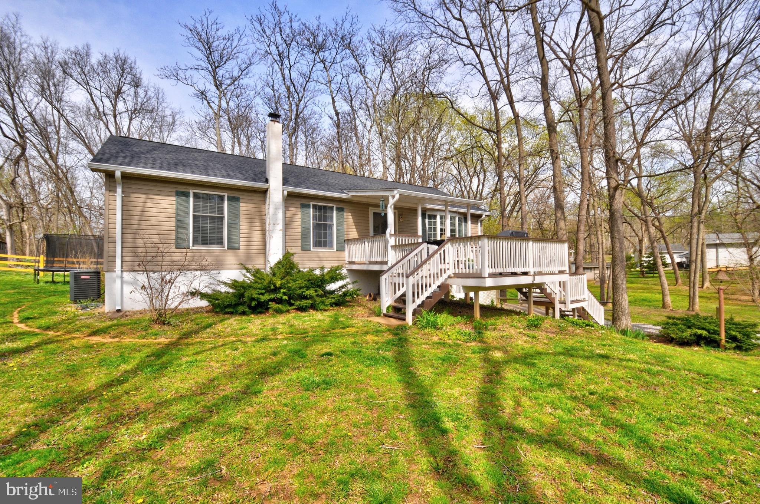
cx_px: 380
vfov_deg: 77.1
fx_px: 316
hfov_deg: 100.5
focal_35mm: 15
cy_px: 252
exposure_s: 1/320
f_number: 11
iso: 400
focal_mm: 10
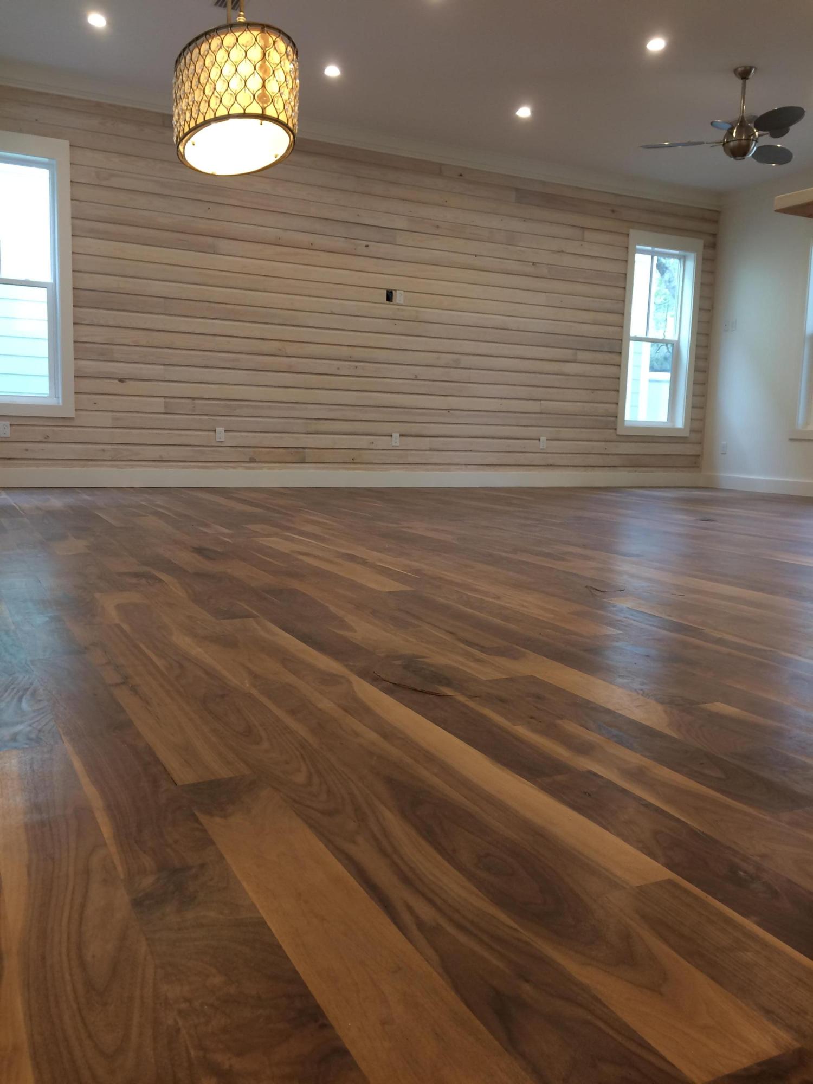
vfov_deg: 61.7
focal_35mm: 29
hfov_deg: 48.2
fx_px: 908
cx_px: 406
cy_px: 542
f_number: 2.2
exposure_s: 1/30
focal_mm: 4.15
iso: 50
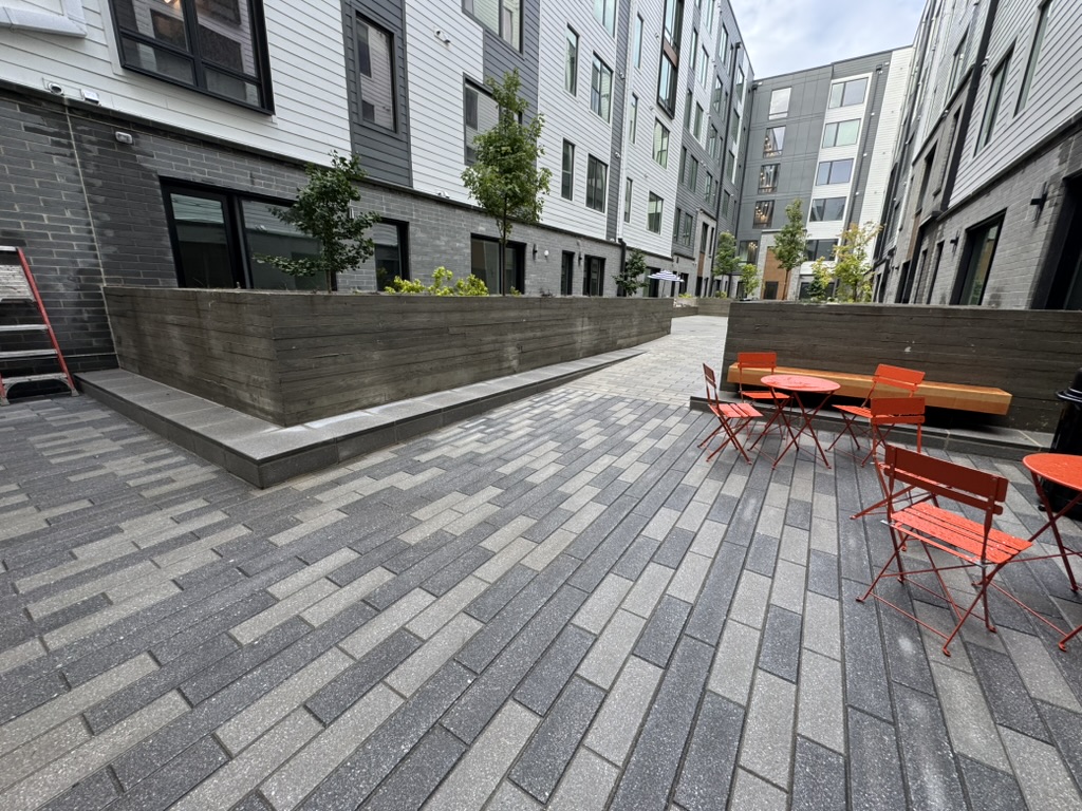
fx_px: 438
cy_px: 406
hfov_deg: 102.1
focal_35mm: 14
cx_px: 541
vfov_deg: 85.7
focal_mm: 2.22
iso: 50
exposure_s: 1/99
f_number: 2.2
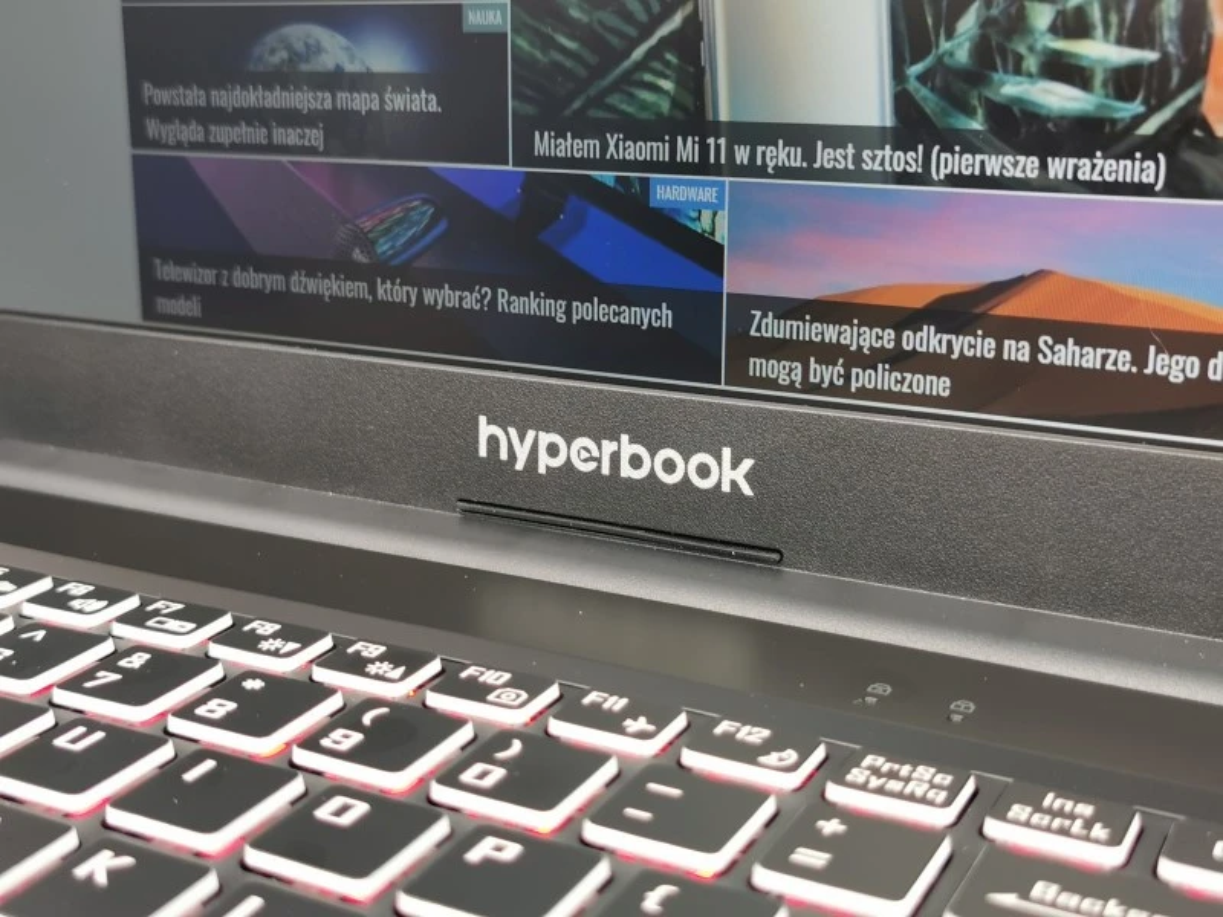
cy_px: 458
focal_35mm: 44
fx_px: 1555
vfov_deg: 32.9
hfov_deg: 42.9
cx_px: 612
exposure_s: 1/100
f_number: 1.6
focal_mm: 5.56
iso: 64
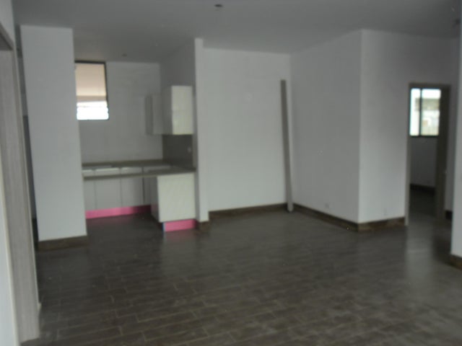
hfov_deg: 65.3
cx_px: 231
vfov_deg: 51.4
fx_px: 360
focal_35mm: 27
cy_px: 173
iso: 100
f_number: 3.5
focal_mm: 4.9
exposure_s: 1/45
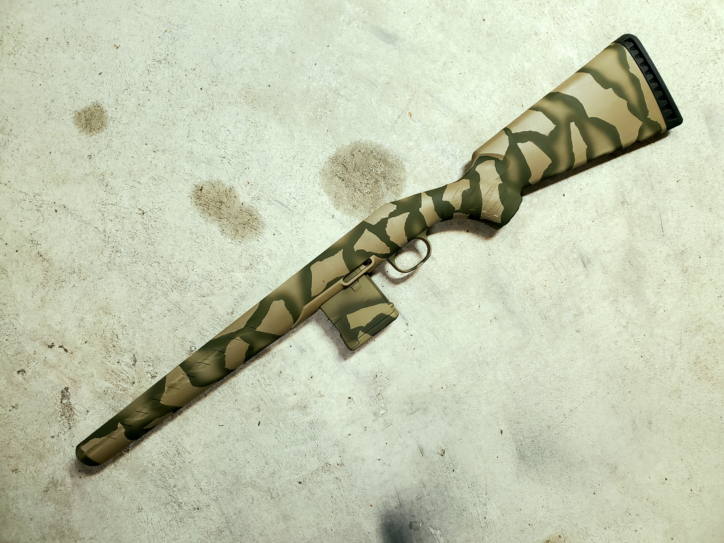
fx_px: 544
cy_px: 272
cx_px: 362
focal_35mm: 26
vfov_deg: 53.1
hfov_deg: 67.3
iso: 200
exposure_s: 1/60.2
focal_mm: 4.3
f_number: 2.4
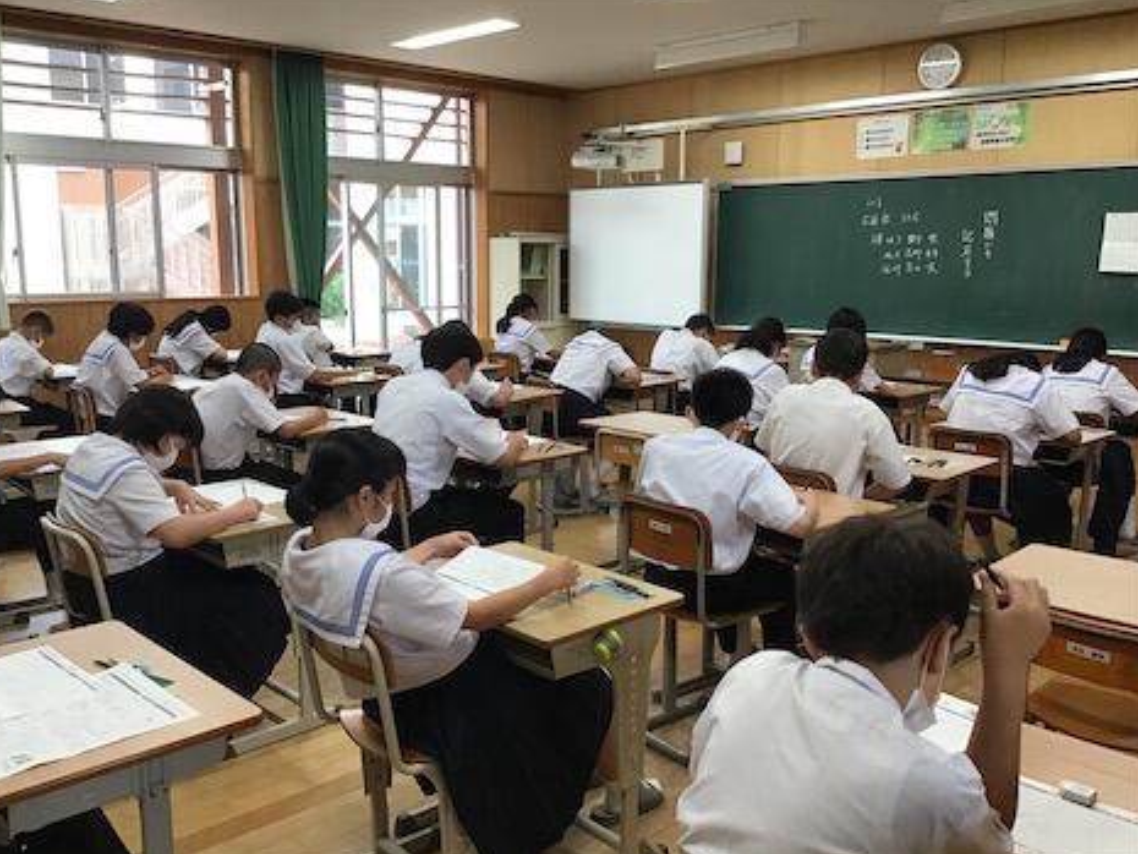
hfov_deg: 56.8
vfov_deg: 44.2
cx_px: 556
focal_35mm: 32
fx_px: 1052
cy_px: 426
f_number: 2.4
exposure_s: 1/30
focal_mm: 3.3
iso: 25
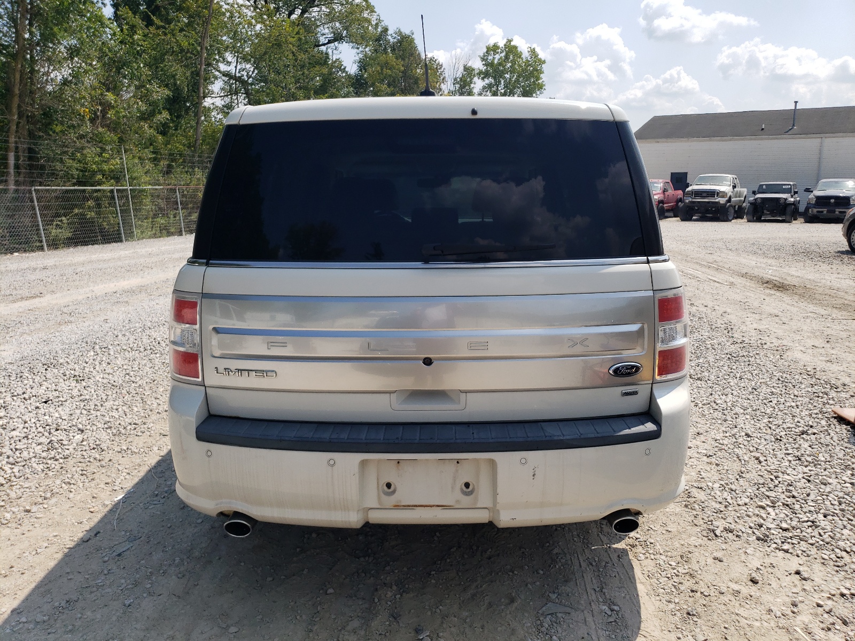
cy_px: 320
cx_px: 428
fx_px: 642
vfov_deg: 53.1
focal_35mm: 26
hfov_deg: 67.3
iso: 50
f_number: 1.5
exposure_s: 1/5000
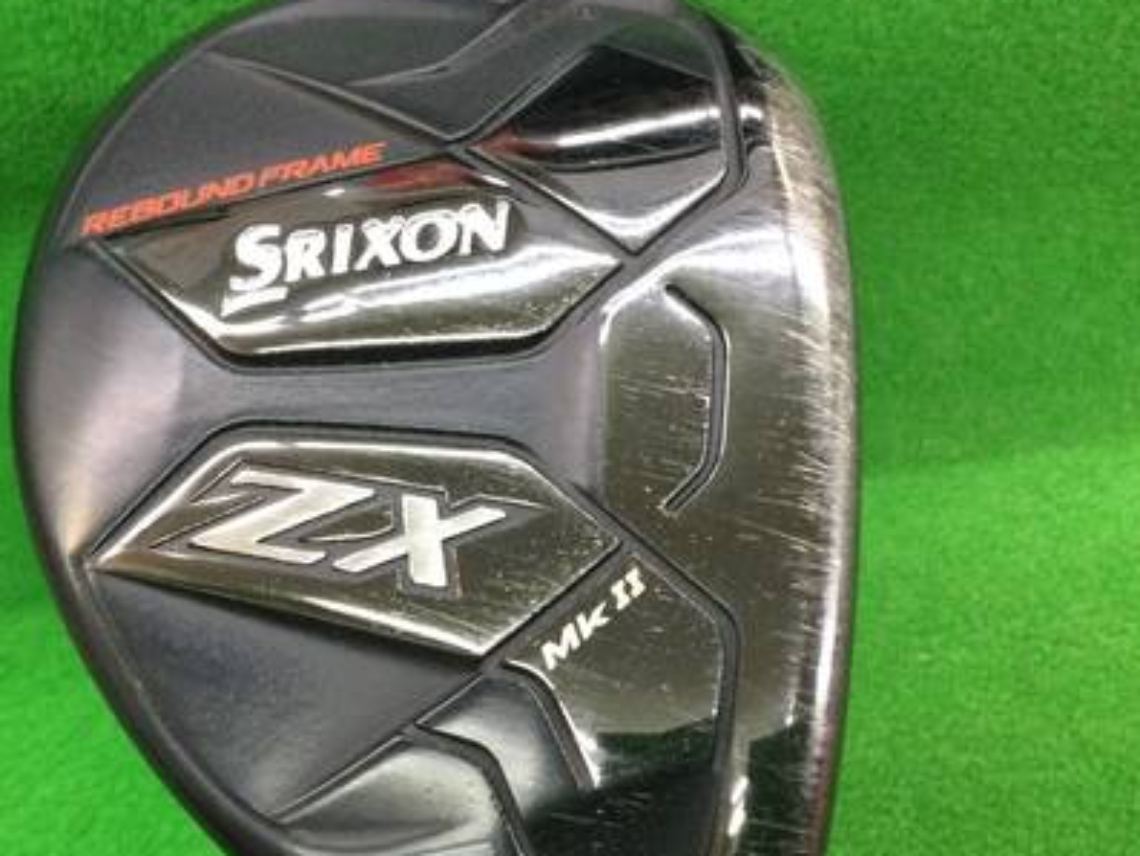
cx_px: 436
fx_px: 1647
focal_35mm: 50
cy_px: 600
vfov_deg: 28.8
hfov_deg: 38.0
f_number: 2.4
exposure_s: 1/30
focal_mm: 3.3
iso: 125
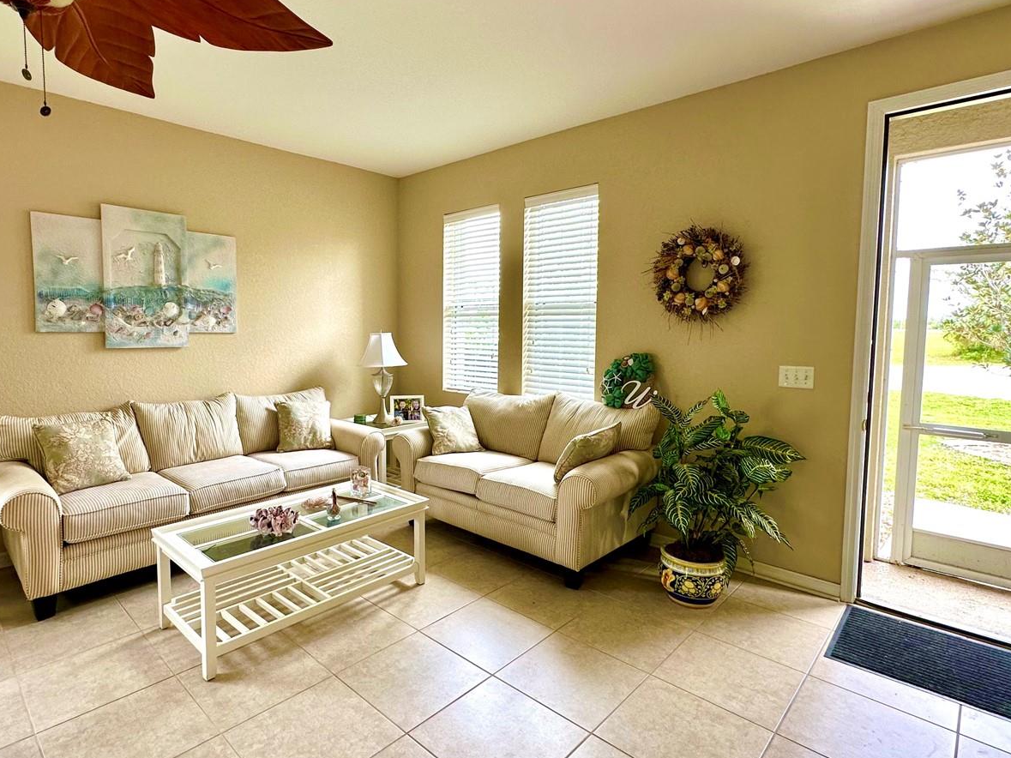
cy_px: 366
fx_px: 555
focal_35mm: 19
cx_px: 456
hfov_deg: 84.4
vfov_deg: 68.7
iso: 80
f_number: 2.2
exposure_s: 1/99
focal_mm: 2.22
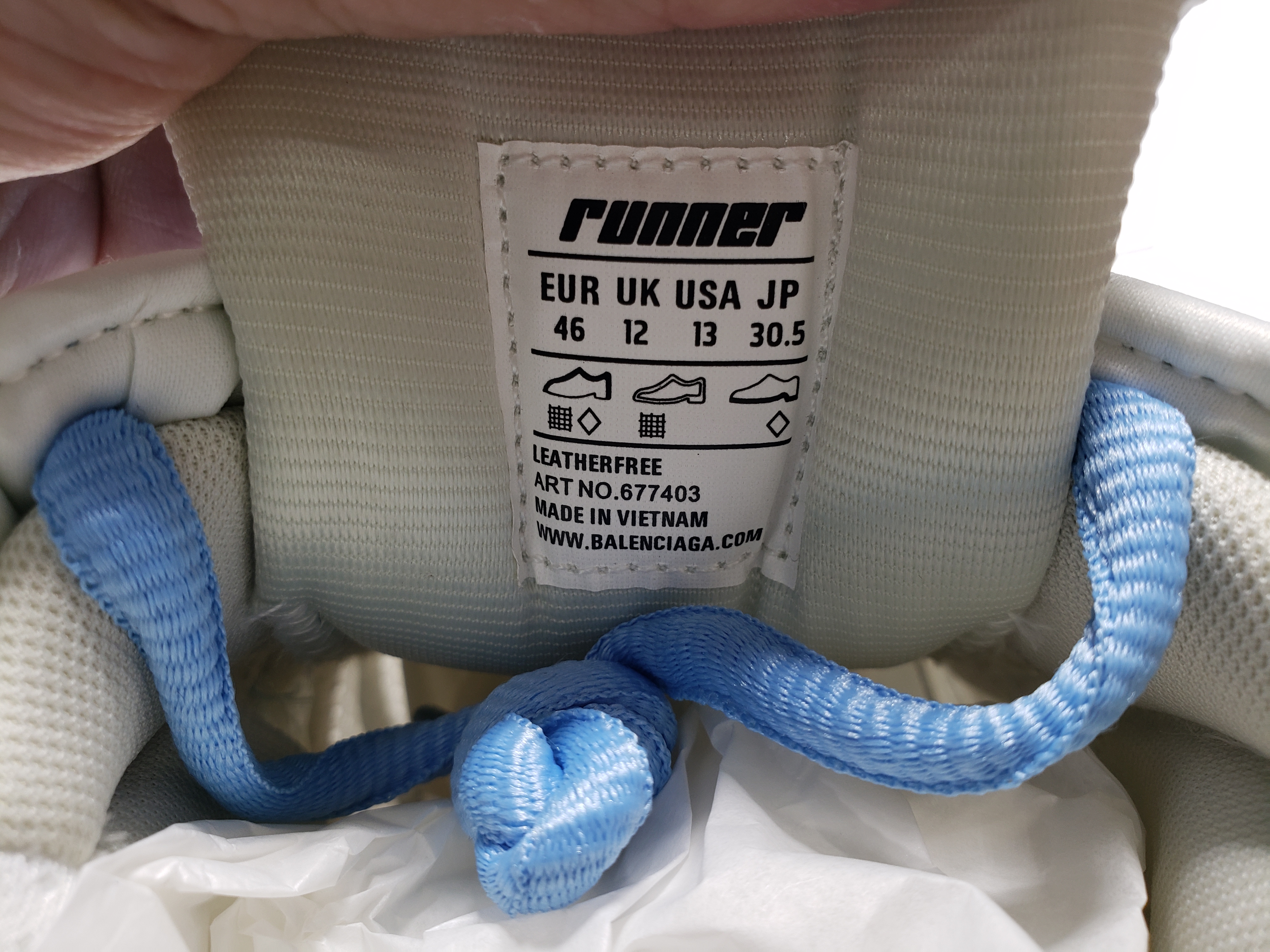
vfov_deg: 53.1
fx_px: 954
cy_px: 476
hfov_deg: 67.3
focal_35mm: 26
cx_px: 635
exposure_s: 1/100
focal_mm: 4.3
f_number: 2.4
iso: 80
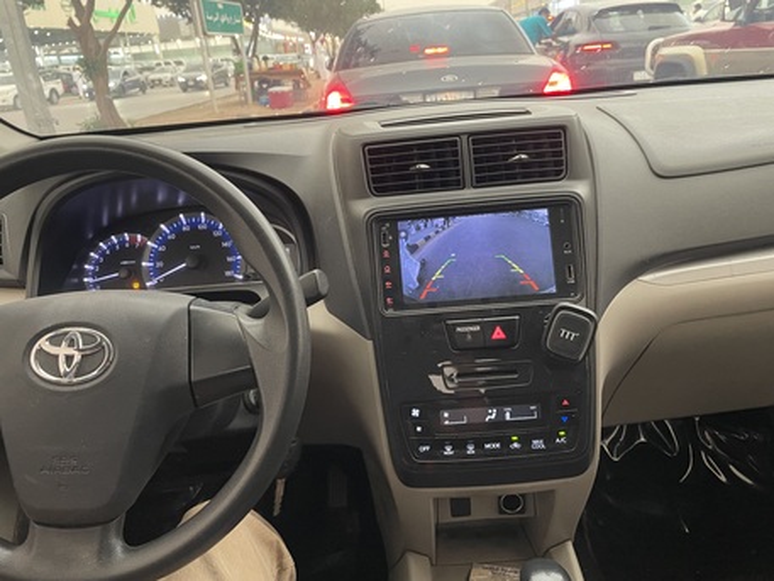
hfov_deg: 67.3
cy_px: 290
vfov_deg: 53.1
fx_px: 582
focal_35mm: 26
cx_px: 387
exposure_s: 1/40
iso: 400
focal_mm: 4.2
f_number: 1.6
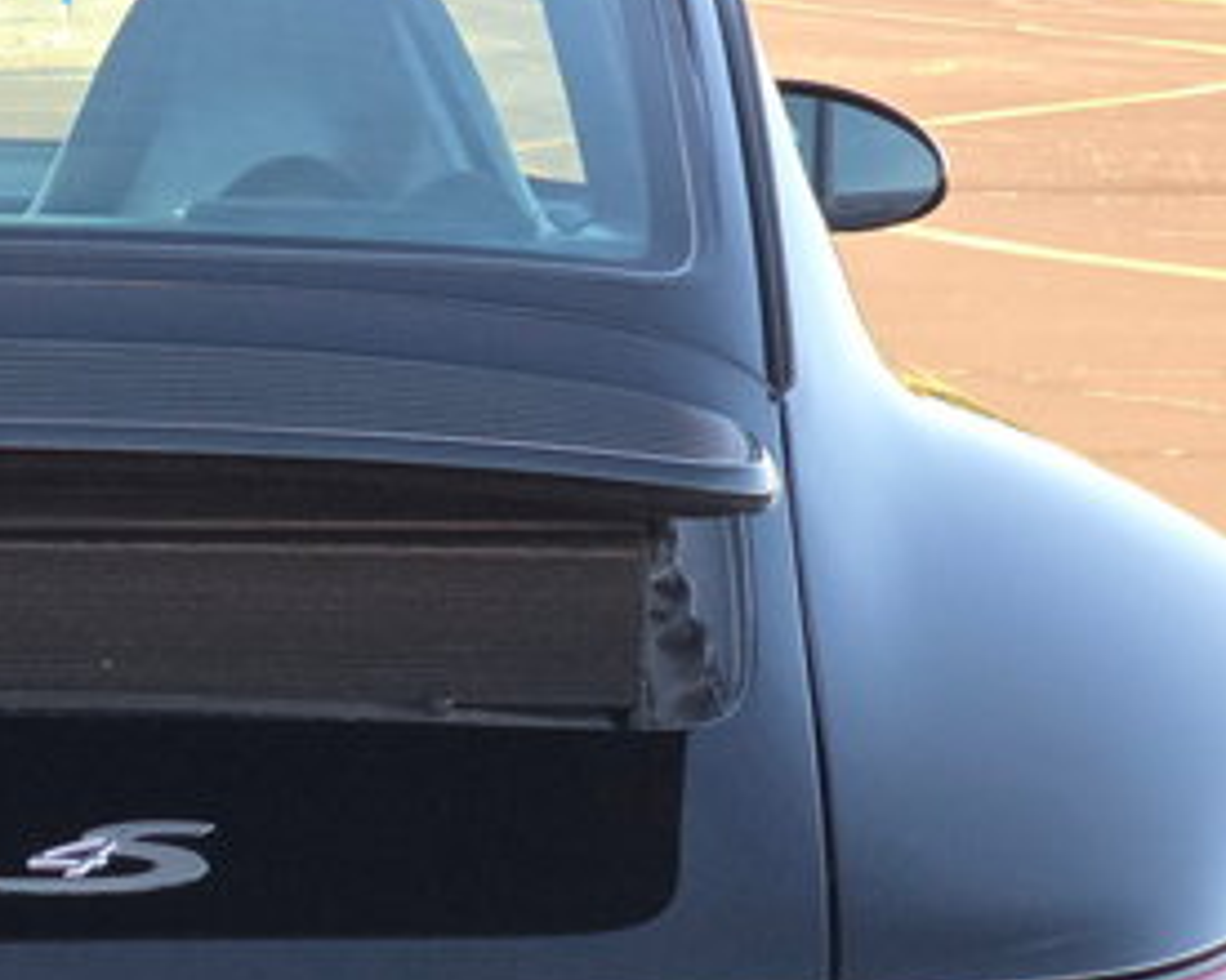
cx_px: -125
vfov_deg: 8.2
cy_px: 895
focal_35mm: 188
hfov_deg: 10.2
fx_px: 6822
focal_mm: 7.9
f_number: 2.4
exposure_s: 1/208
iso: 50
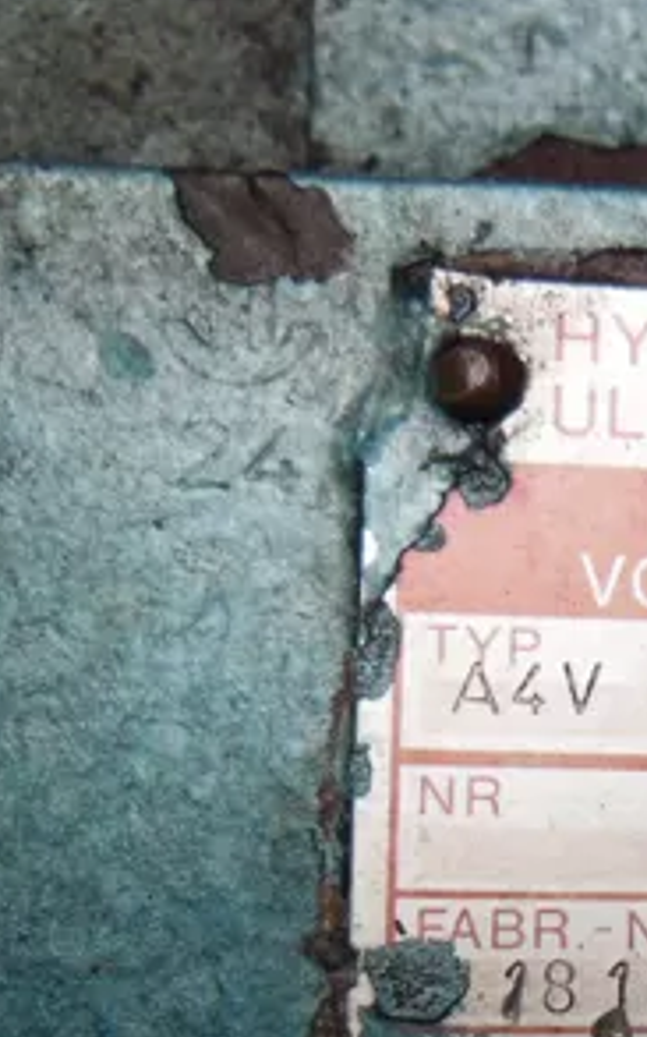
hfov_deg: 20.6
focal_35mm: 56
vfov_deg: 35.2
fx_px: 1581
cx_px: 902
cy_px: 816
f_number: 3.5
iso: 125
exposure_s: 1/50
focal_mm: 4.5
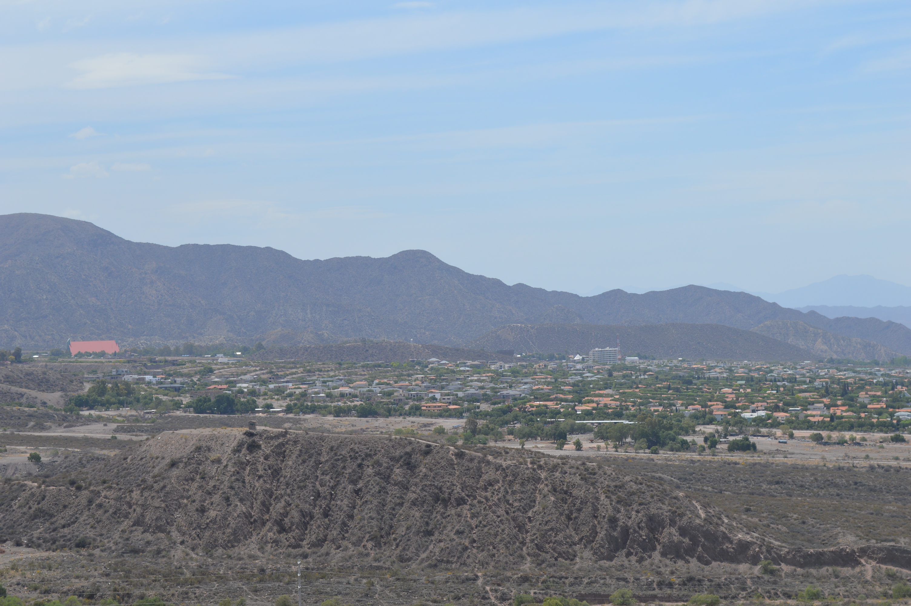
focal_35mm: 82
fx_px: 2086
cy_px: 303
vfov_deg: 16.5
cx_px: 456
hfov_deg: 24.6
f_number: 8
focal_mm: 55
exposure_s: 1/250
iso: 100
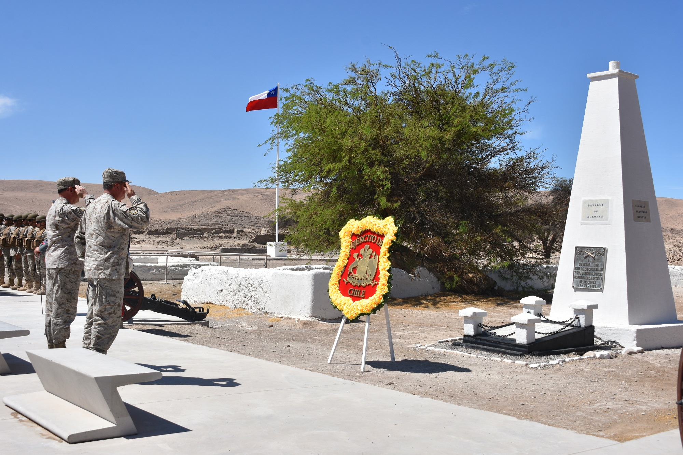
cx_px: 342
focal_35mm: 42
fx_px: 797
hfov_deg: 46.4
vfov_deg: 31.9
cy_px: 228
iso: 125
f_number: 8
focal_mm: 28
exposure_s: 1/500
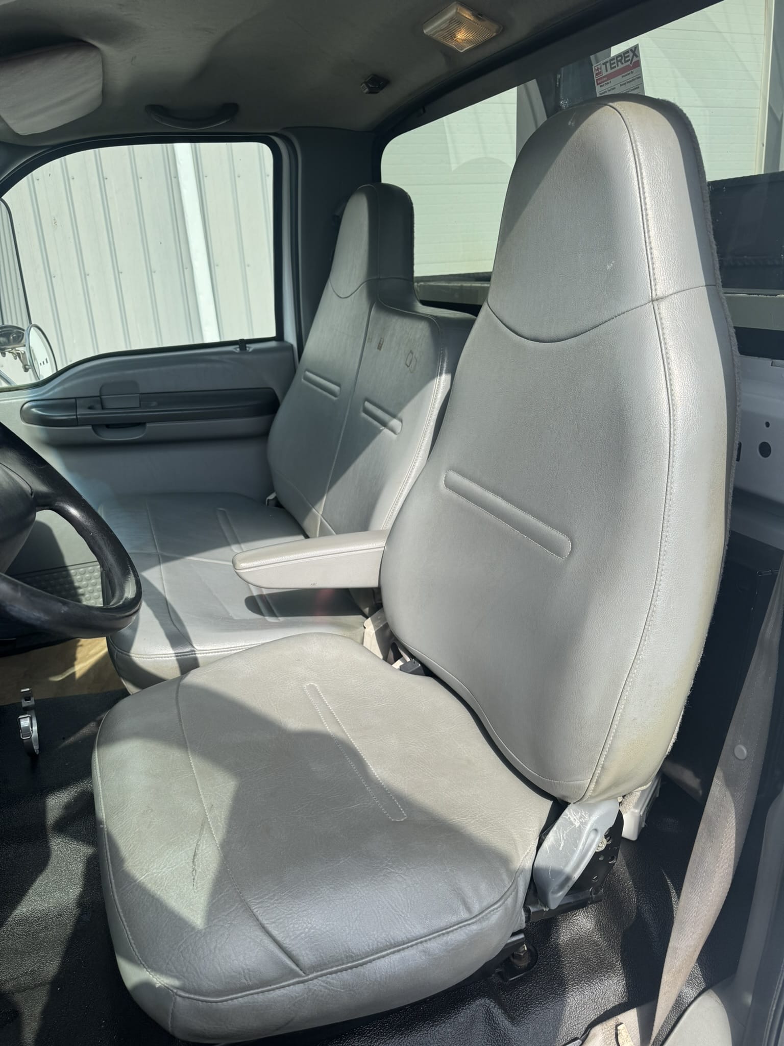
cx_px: 392
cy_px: 523
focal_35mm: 24
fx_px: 725
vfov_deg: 71.6
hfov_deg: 56.8
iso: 80
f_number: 1.78
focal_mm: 6.76
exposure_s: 1/1366
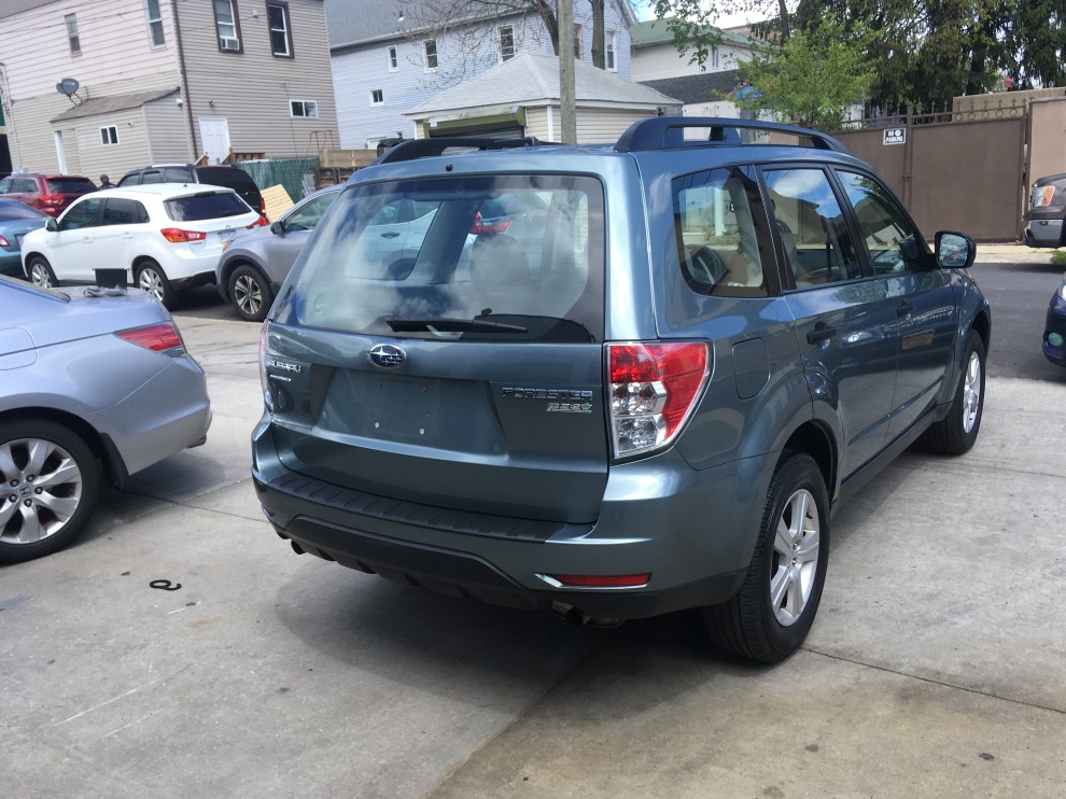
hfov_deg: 60.0
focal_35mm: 30
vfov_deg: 46.8
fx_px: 924
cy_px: 401
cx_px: 549
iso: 25
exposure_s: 1/625
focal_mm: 4.15
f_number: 2.2
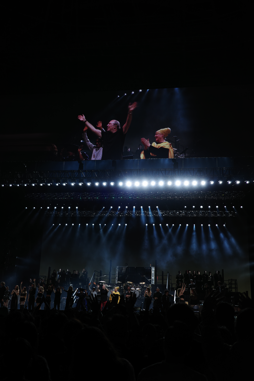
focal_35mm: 40
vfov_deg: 48.5
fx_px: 423
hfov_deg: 33.4
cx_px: 127
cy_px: 190
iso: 200
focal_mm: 26
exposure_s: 1/200
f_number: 2.8
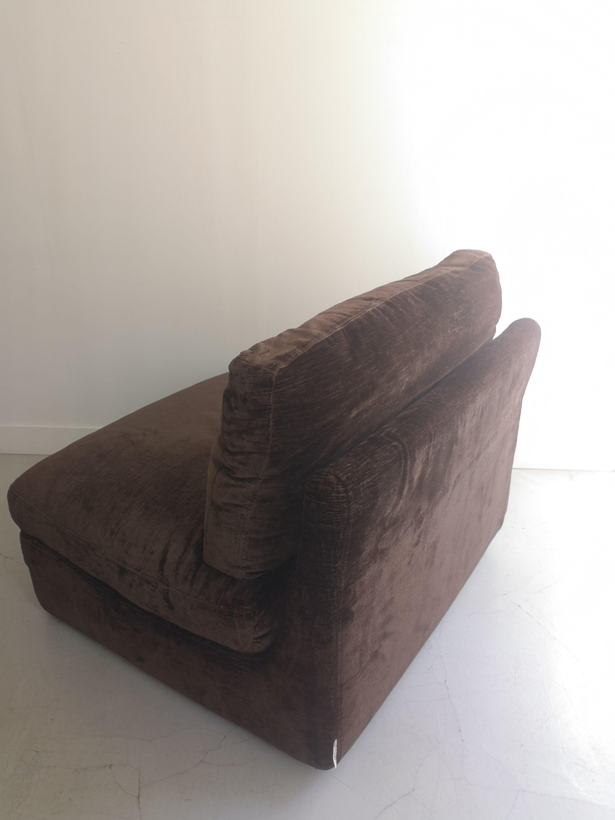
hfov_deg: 51.4
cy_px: 410
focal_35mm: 27
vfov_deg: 65.3
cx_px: 308
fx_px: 640
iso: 80
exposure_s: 1/50
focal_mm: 3.95
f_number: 1.8
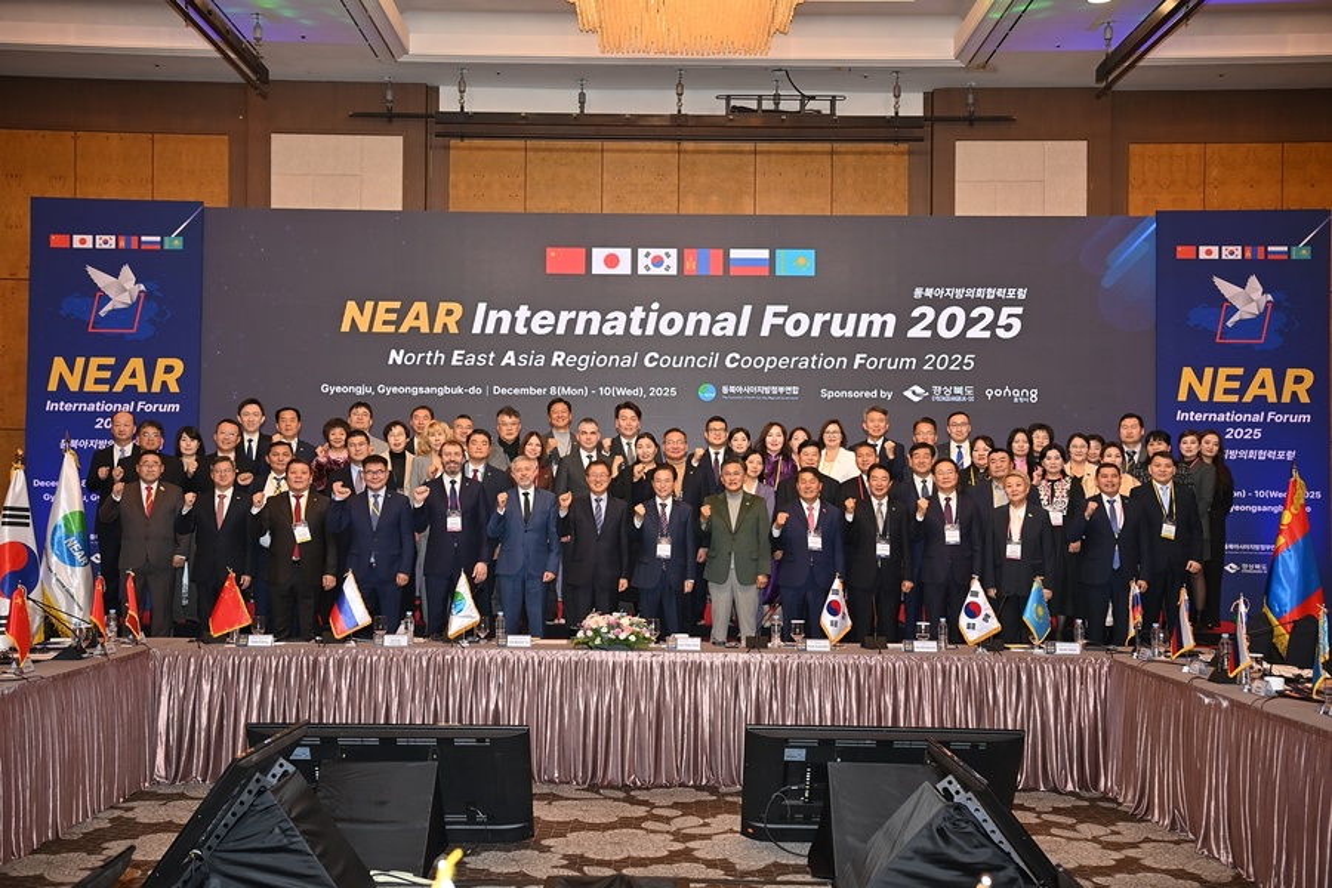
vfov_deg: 29.2
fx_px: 1702
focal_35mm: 46
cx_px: 666
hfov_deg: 42.7
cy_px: 444
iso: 500
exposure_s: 1/200
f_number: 4.5
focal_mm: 46
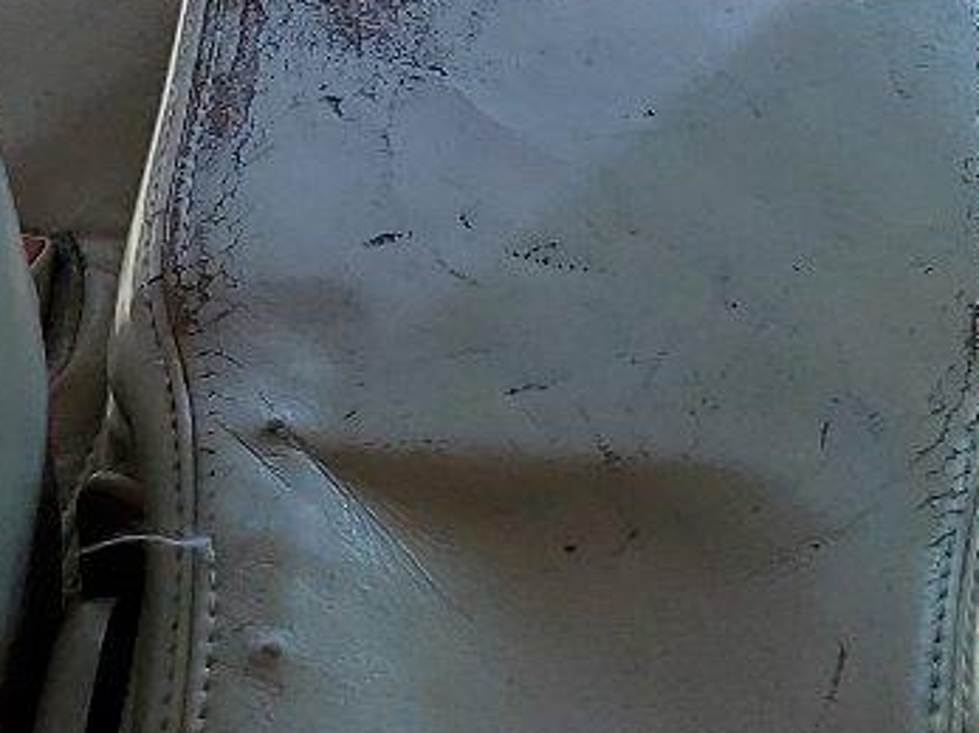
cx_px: 567
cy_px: -468
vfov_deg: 11.6
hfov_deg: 16.4
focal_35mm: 120
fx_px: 3393
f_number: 1.5
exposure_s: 1/323
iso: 50
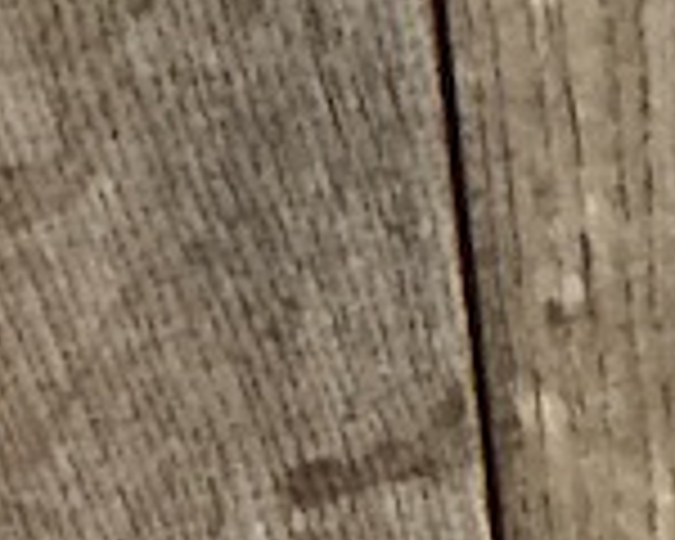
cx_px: -846
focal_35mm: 242
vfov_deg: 6.1
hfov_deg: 7.5
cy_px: 1404
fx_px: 4835
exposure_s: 1/25
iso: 500
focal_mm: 3
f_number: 1.8
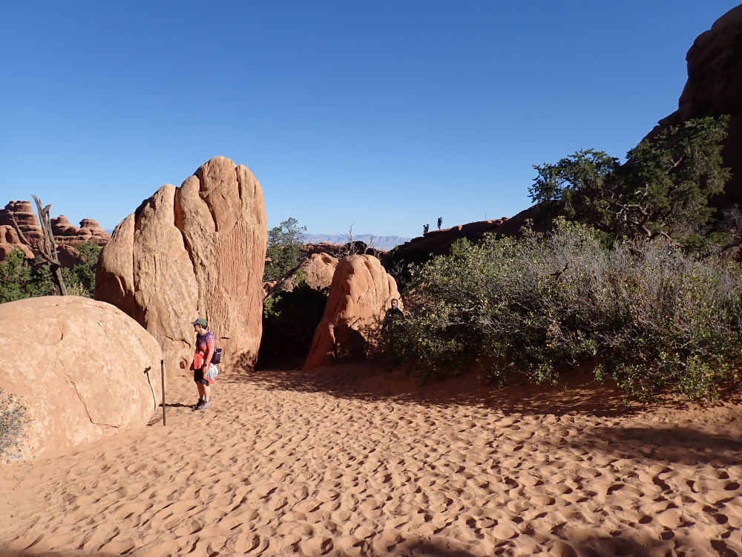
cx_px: 371
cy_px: 278
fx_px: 536
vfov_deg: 54.9
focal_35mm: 25
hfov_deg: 69.4
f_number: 8
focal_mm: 4.5
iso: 100
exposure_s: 1/250
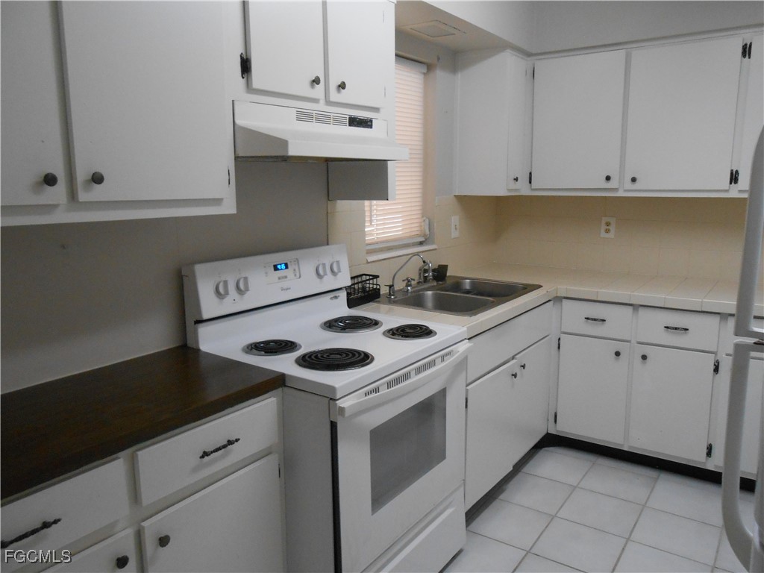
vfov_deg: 53.1
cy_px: 286
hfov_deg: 67.3
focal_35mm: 26
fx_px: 574
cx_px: 382
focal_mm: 4.6
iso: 400
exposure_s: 1/25
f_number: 3.5
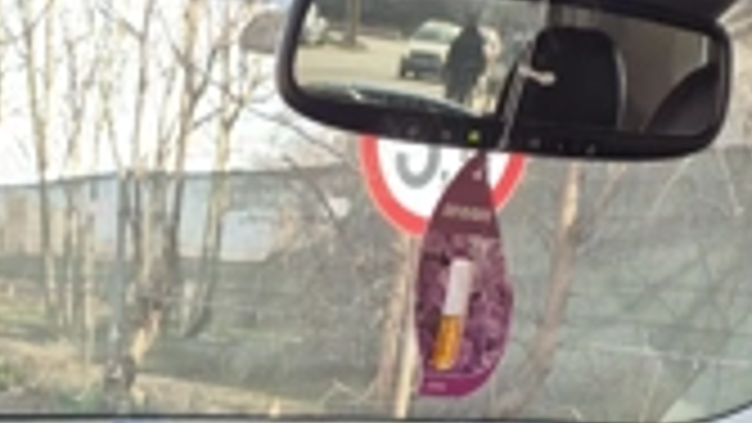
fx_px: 1197
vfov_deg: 15.7
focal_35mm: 60
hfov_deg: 34.2
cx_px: 198
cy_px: 855
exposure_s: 1/250
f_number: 1.8
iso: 32
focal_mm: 5.4
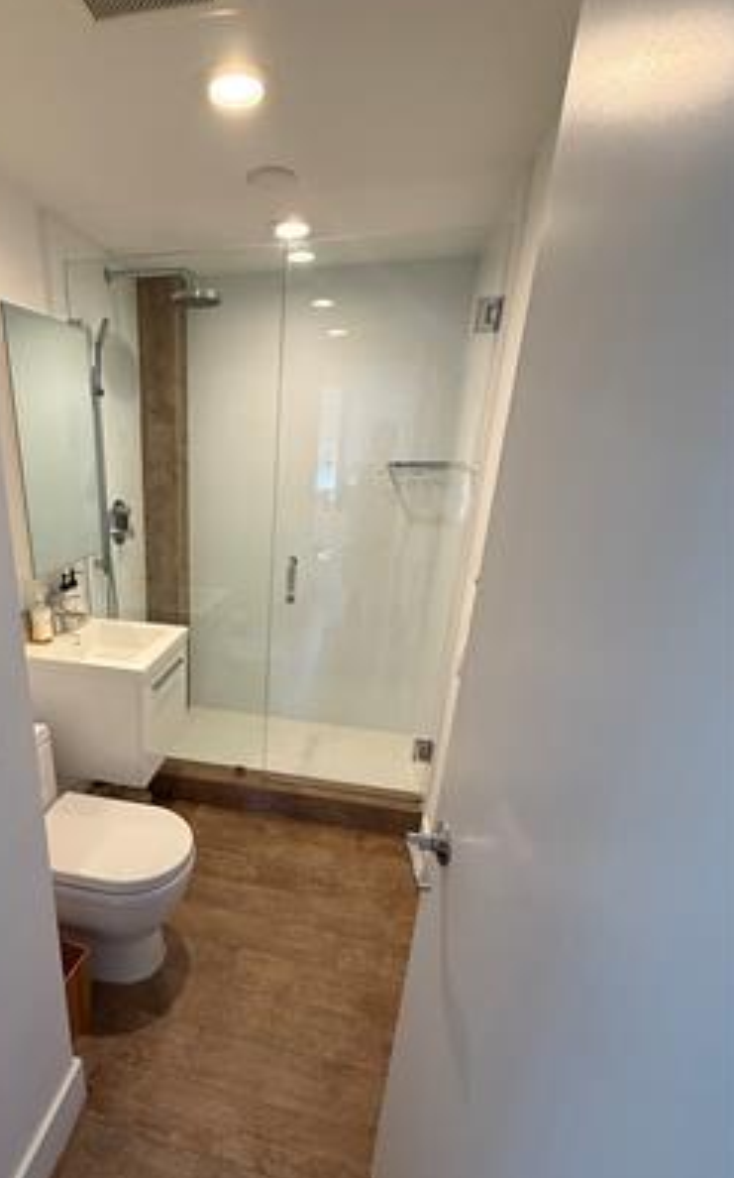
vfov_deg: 90.5
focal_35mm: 18
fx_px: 577
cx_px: 211
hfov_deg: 62.3
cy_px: 675
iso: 320
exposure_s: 1/60
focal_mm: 2.22
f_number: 2.2
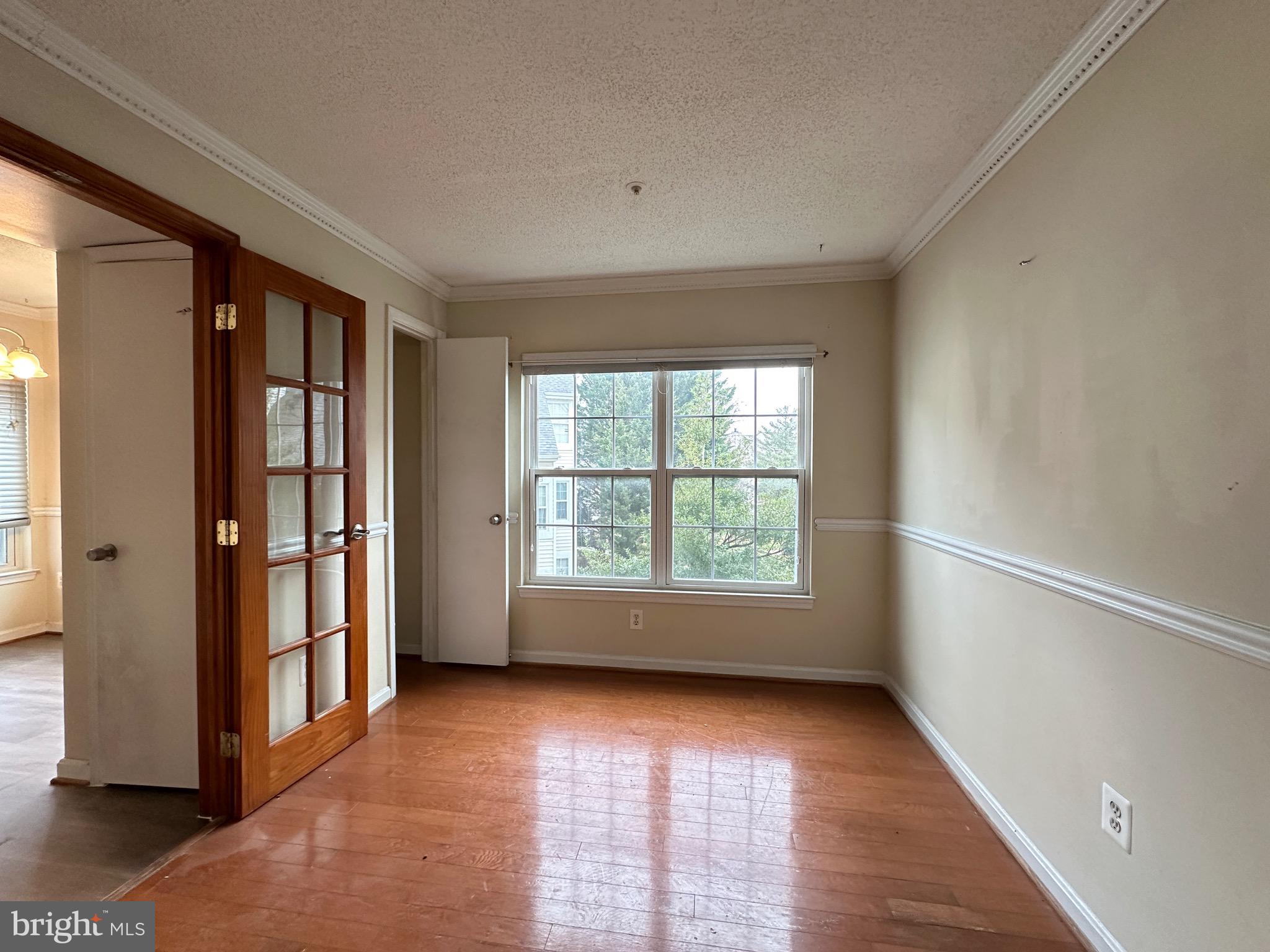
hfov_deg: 102.1
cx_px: 635
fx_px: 514
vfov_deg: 85.7
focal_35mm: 14
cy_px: 476
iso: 250
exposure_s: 1/120
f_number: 2.2
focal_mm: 2.22
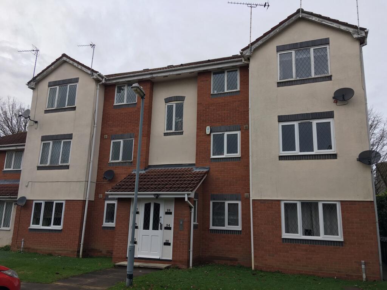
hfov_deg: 61.7
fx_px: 324
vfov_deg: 48.2
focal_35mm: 29
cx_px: 194
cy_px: 145
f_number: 2.2
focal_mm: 4.15
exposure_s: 1/283
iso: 25
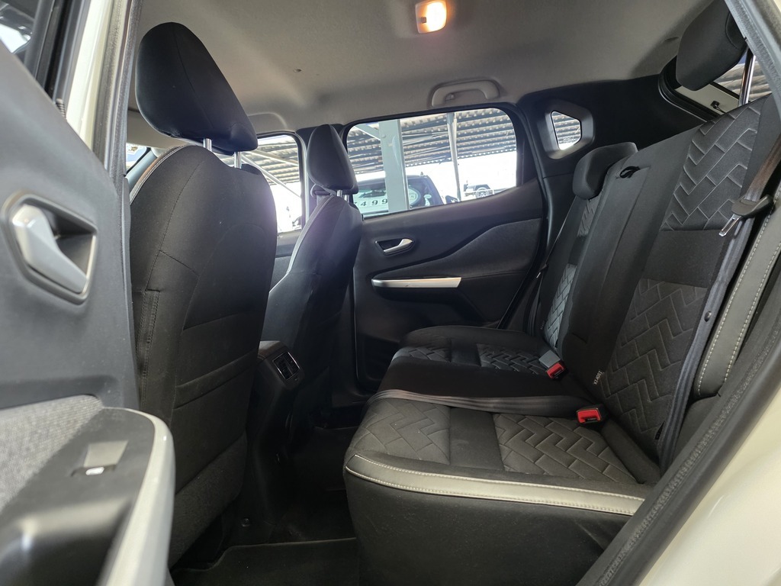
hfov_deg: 73.9
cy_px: 293
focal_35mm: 23
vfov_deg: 58.9
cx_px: 390
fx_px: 519
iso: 800
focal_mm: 6.25
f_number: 1.7
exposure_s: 1/100
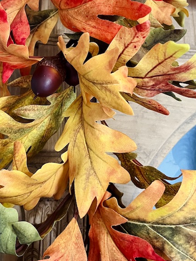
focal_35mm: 48
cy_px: 58
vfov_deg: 38.4
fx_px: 363
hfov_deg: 30.2
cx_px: 91
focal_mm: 5.7
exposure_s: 1/60
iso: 500
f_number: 1.5
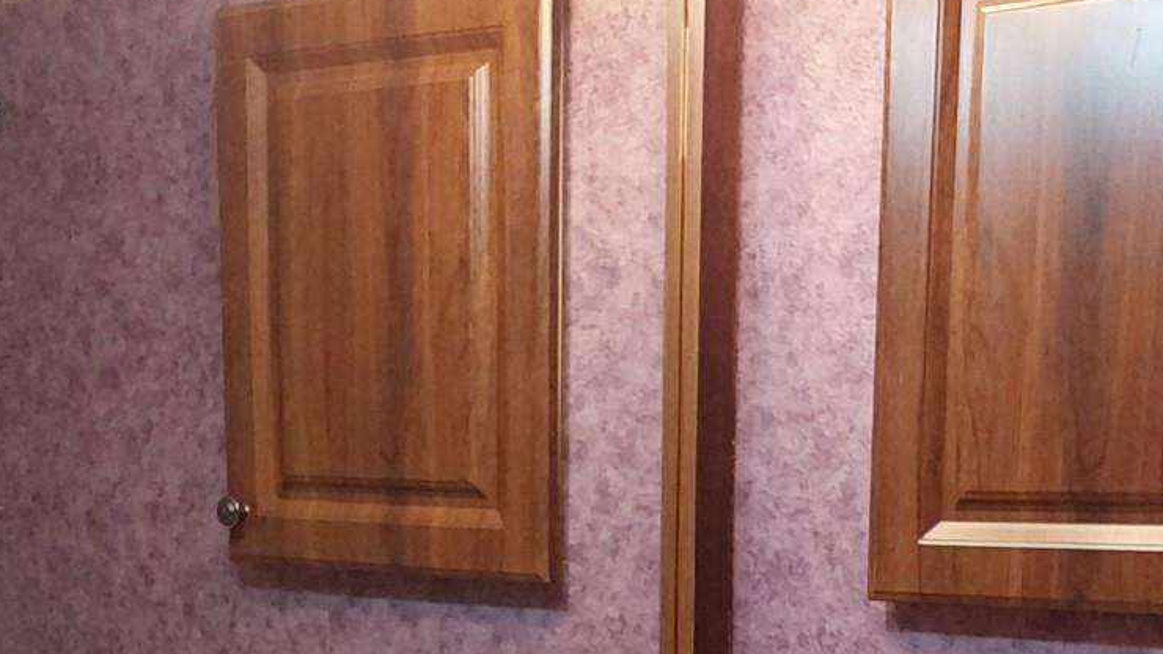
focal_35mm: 66
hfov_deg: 31.8
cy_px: 844
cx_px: 696
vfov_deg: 17.2
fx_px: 2035
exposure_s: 1/60
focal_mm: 2.91
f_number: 1.9
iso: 250
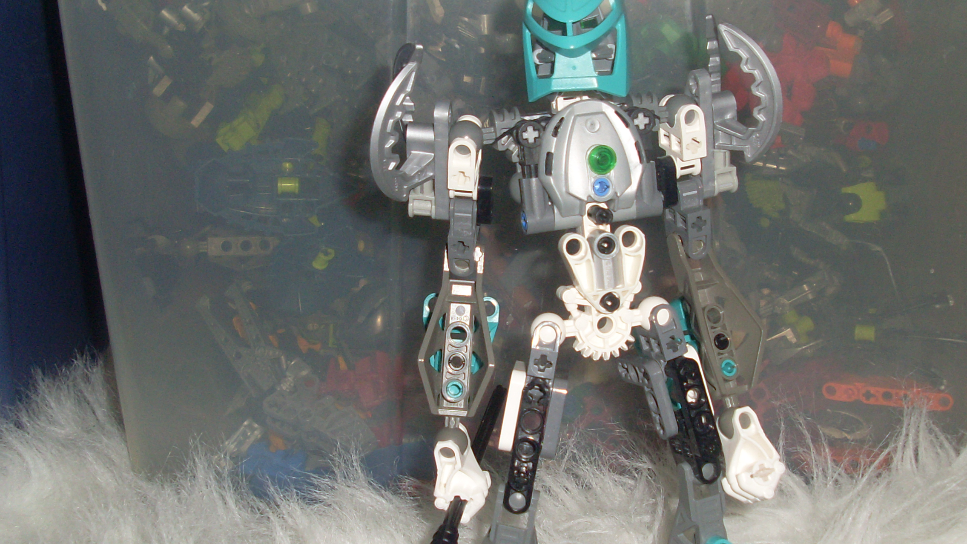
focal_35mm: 56
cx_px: 565
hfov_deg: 37.1
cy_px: 273
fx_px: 1436
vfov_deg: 21.4
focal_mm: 6.3
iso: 100
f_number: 7.7
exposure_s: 1/45
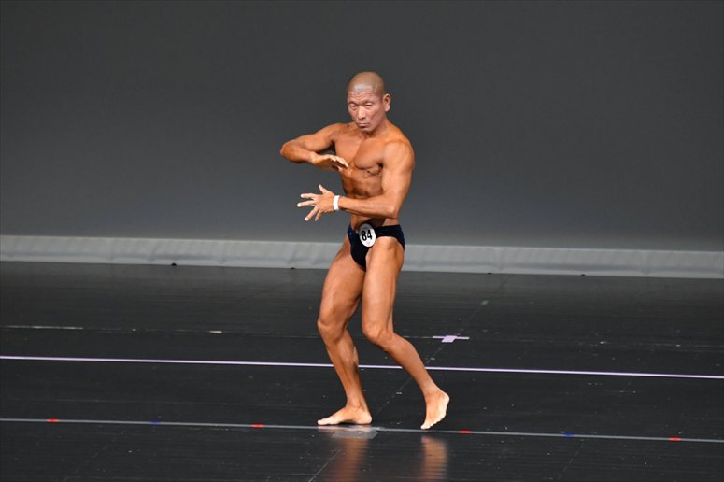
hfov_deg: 6.0
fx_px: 6935
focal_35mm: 345
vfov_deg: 4.0
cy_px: 241
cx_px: 362
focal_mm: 230
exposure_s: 1/400
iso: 4000
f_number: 5.6
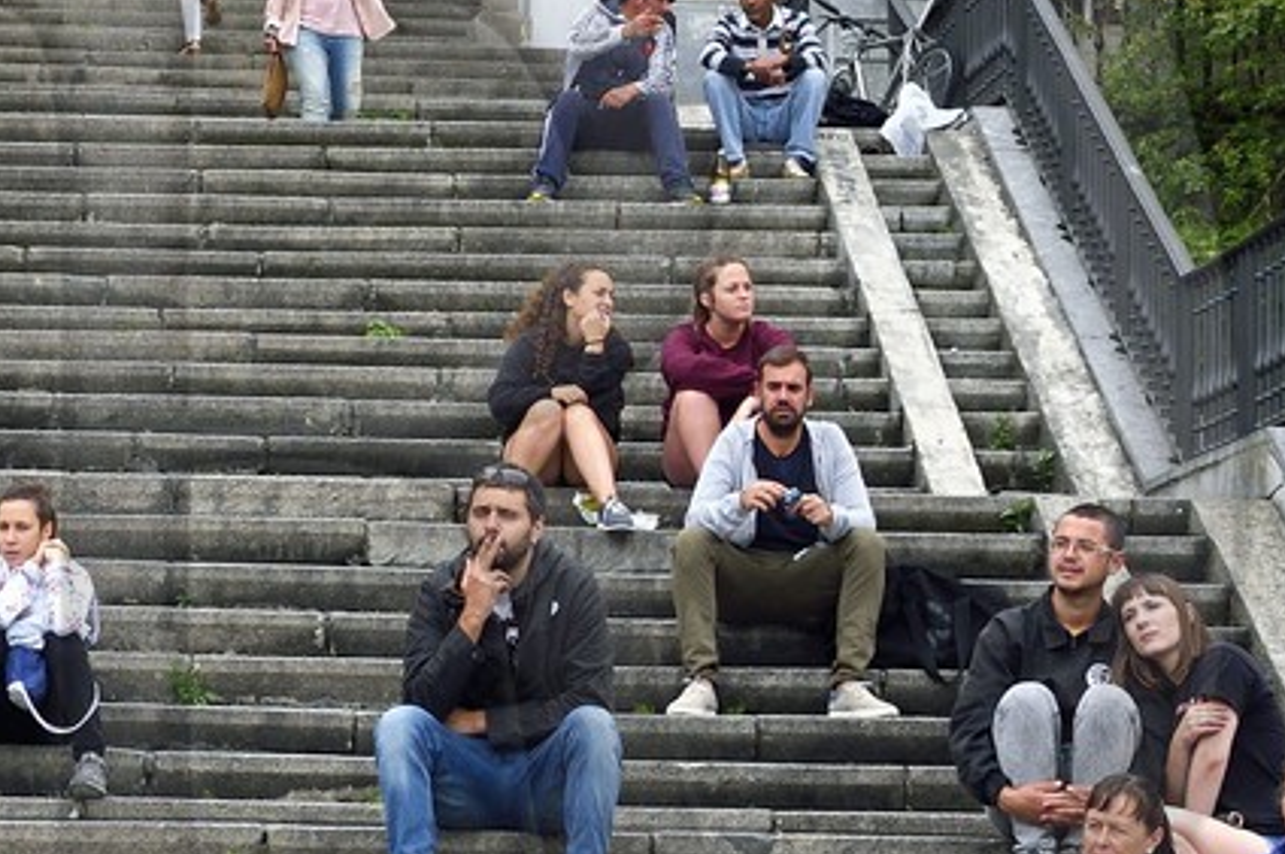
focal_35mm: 166
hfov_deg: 12.2
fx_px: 5921
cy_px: 460
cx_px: -15
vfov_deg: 8.3
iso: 400
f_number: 13
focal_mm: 44
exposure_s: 1/200
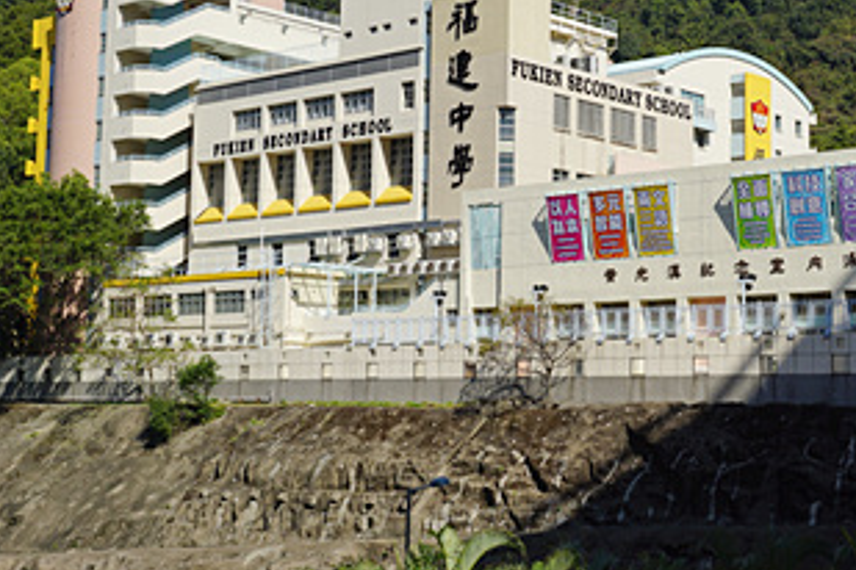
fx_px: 1610
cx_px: 596
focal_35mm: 68
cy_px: 210
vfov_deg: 20.1
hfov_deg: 29.5
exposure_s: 1/200
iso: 100
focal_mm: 31
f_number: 11
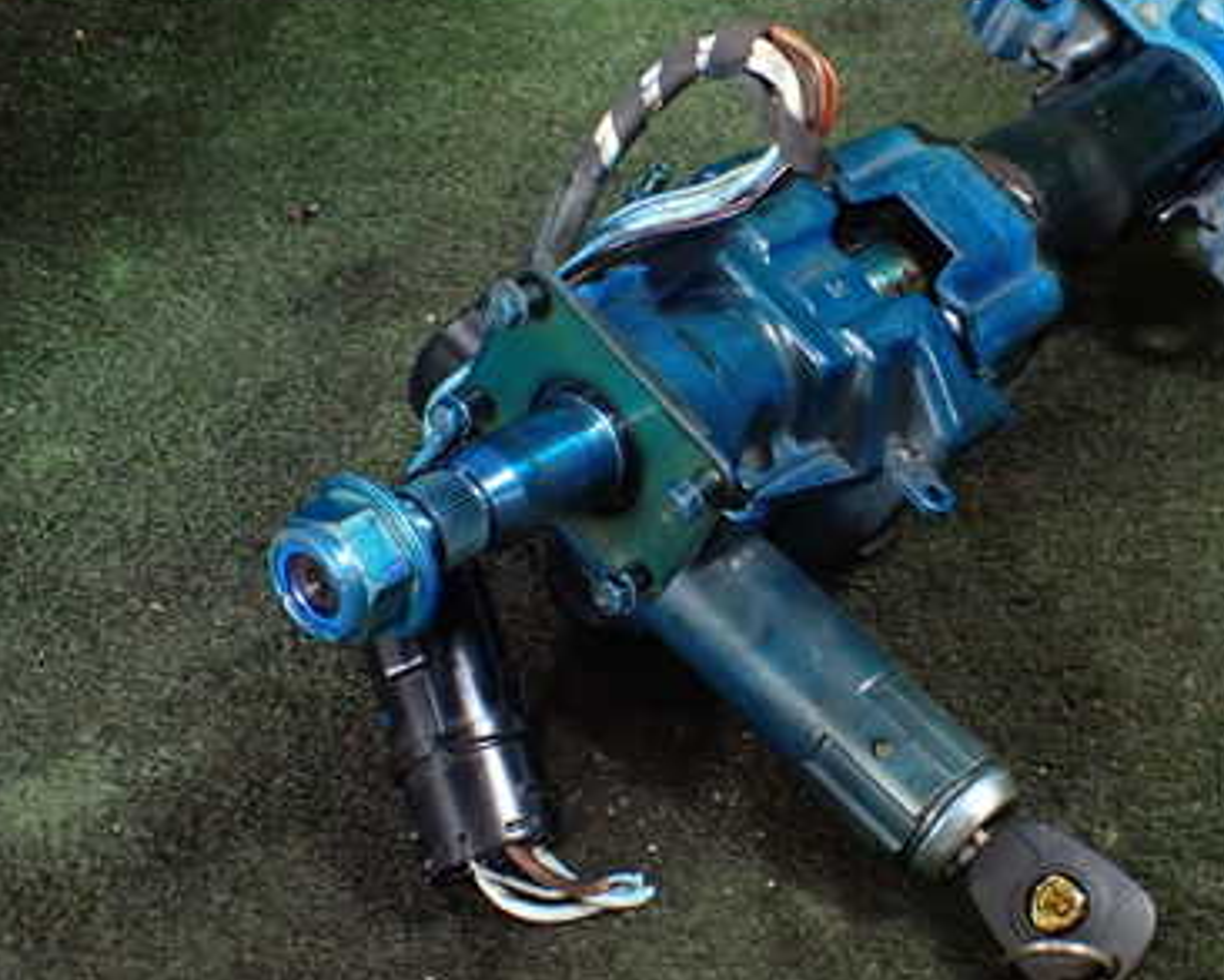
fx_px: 1739
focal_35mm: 48
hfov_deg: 37.8
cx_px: 916
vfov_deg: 31.5
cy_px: 488
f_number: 2.3
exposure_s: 1/125
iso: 800
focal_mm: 5.4
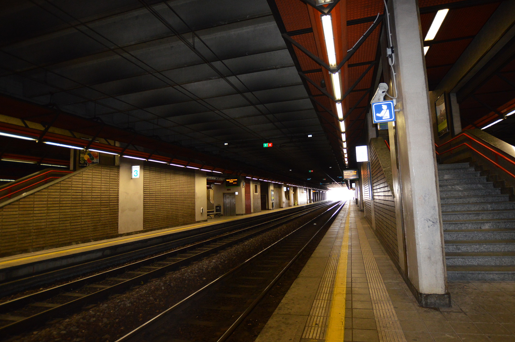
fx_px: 243
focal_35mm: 17
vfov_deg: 70.3
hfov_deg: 92.9
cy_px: 174
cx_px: 287
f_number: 3.5
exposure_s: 1/60
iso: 1000
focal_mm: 10
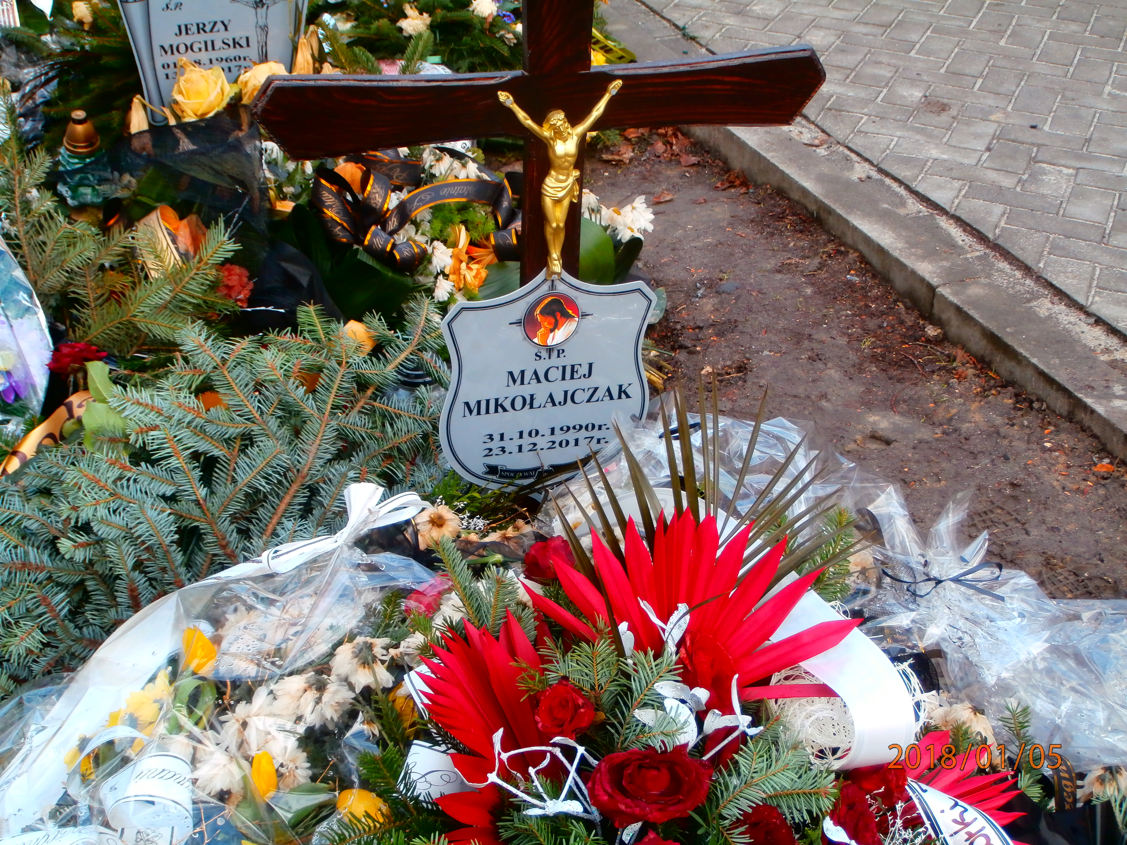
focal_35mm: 47
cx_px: 564
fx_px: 1530
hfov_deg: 40.4
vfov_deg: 30.9
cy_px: 422
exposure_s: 1/80
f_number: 4.2
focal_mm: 8.29
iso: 100
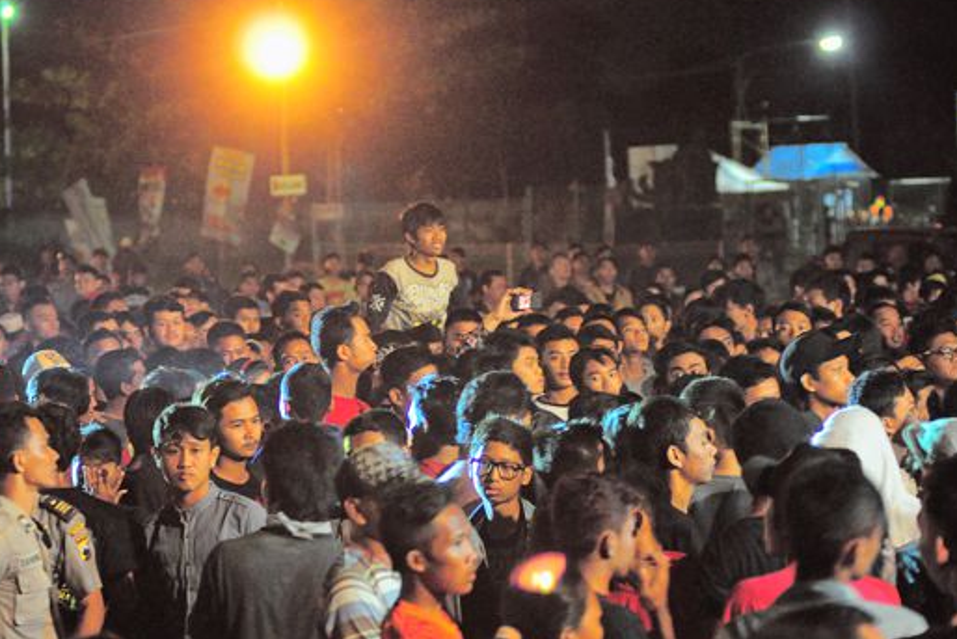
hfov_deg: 14.6
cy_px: 315
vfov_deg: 9.8
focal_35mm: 140
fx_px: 3722
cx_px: 410
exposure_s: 1/60
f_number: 2.8
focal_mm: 80
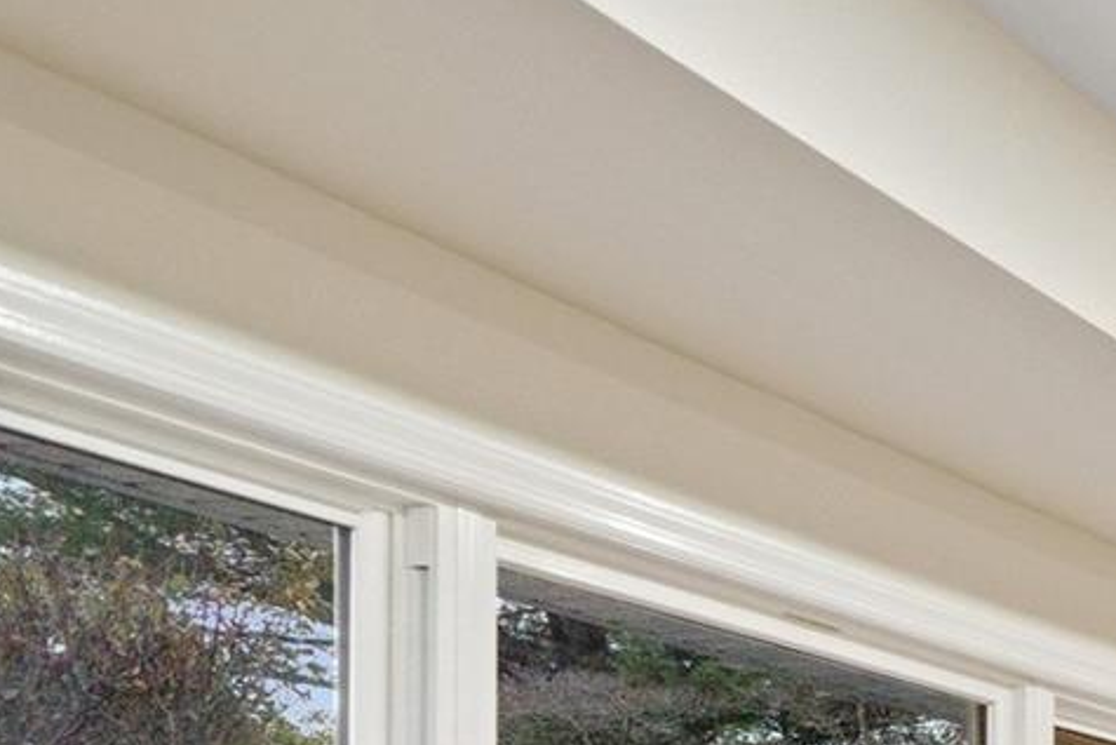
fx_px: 2140
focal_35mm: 69
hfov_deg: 18.0
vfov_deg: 18.0
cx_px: 2319
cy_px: 1056
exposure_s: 1/10
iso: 1000
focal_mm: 16
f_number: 5.6
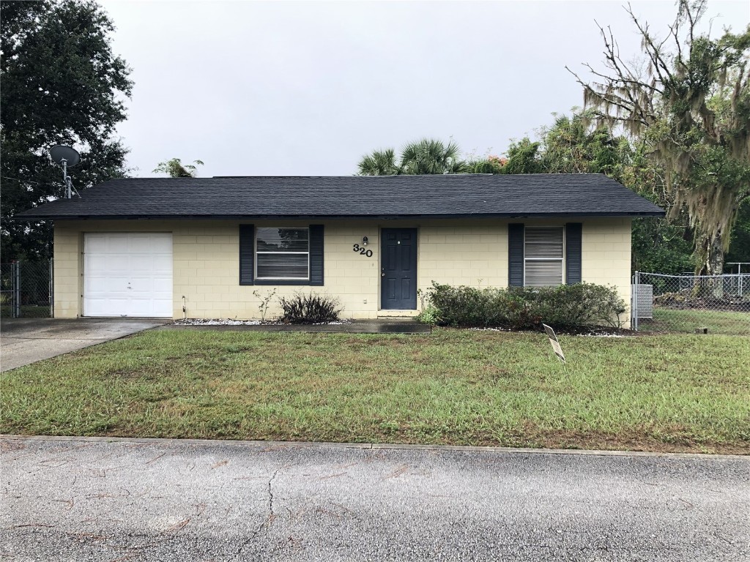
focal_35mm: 28
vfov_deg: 49.7
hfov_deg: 63.4
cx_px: 375
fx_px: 607
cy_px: 281
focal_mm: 3.99
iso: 20
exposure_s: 1/501
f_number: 1.8
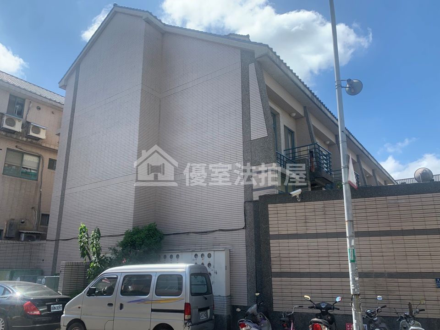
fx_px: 330
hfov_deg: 67.3
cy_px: 165
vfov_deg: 53.1
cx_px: 220
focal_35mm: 26
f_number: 1.8
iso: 25
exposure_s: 1/1560
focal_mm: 4.25
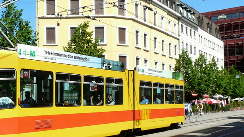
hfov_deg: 38.1
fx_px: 336
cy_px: 96
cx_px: 42
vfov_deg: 22.9
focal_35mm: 52
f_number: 5.6
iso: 100
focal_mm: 4.6
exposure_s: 1/250
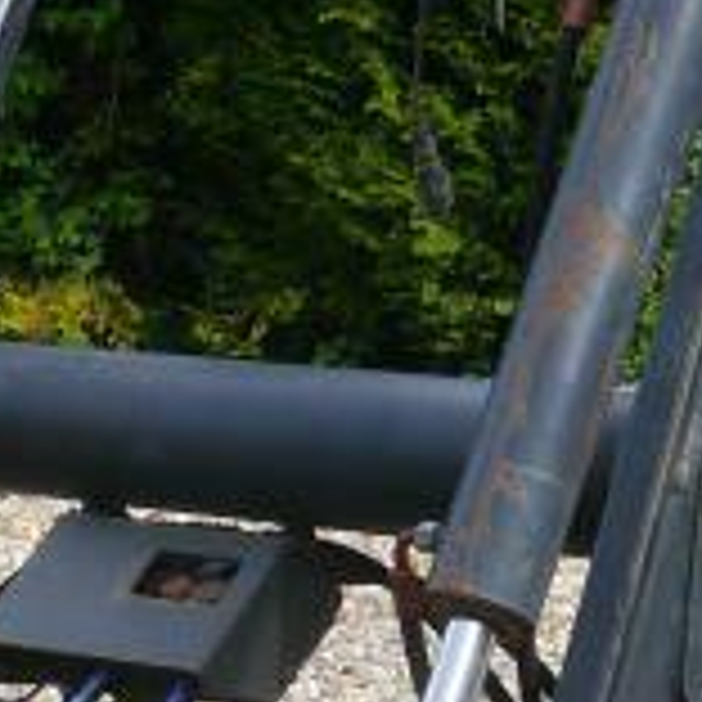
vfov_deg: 10.7
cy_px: 742
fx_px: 3717
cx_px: 238
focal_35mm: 162
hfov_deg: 10.8
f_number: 5
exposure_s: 1/250
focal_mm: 14
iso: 160
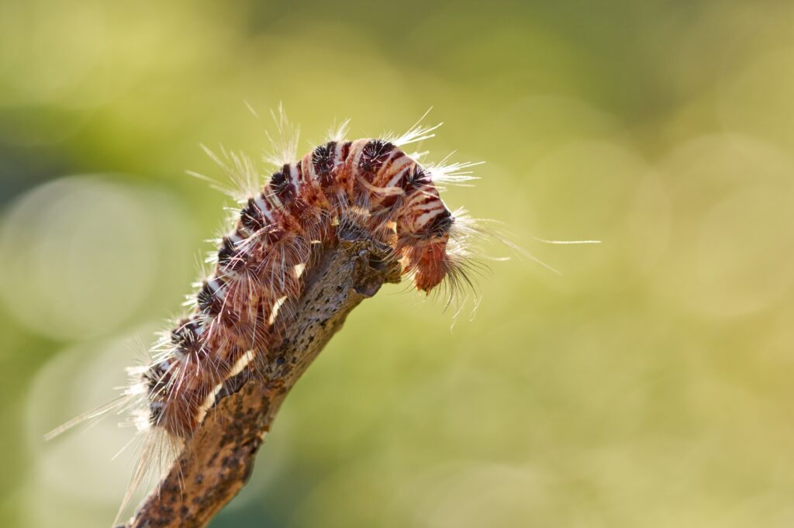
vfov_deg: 9.1
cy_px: 264
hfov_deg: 13.7
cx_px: 397
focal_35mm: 150
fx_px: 3306
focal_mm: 100
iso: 500
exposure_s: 1/320
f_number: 6.3
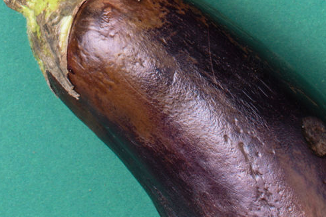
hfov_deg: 7.0
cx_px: 120
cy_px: -394
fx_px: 2663
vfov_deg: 4.5
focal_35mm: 294
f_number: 10
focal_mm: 50
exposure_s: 1/40
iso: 50
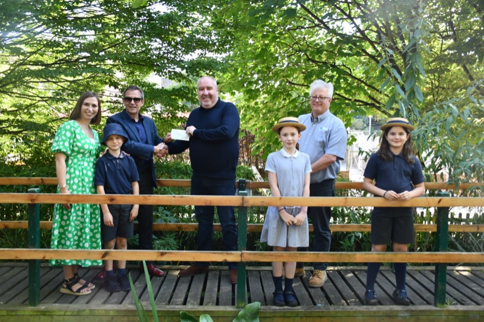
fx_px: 444
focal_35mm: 33
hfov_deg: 57.2
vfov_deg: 40.0
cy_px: 161
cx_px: 242
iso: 900
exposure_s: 1/320
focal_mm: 22
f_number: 5
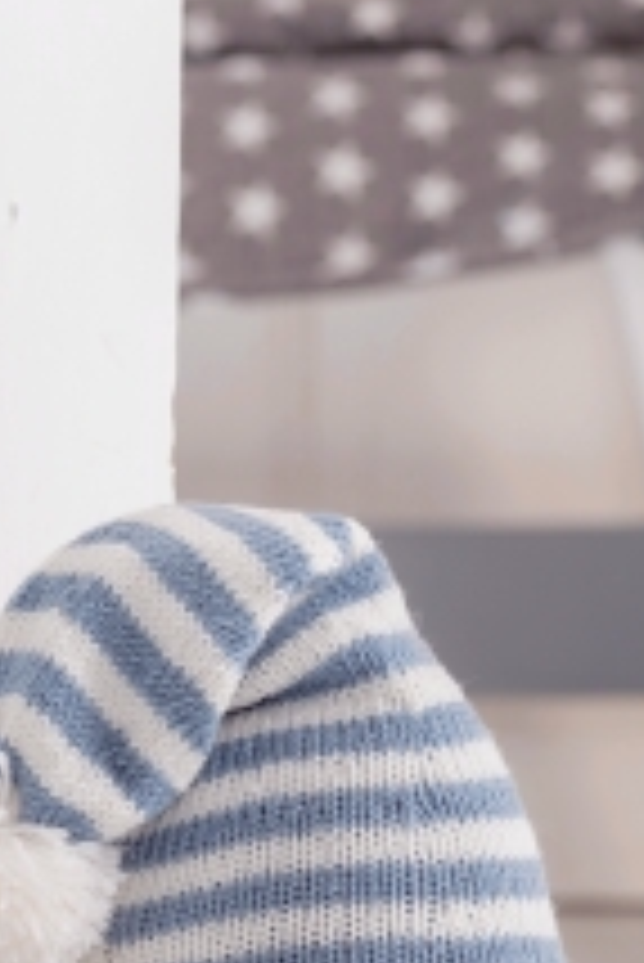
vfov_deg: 7.0
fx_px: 7902
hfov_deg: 4.7
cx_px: 281
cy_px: 738
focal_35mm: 295
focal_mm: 105
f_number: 7.1
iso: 100
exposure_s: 1/2.5
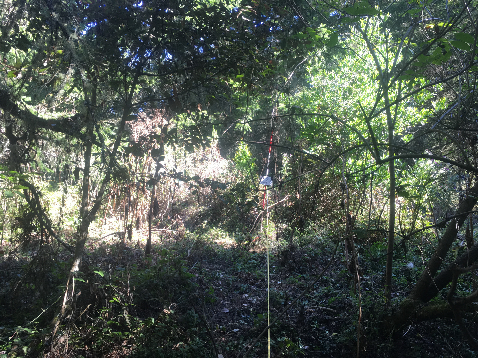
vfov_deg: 48.2
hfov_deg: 61.7
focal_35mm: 29
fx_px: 400
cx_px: 239
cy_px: 179
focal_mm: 4.15
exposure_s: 1/60
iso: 32
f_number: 2.2
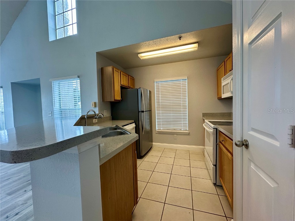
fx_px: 119
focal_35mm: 14
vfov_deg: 85.7
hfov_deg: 102.1
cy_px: 110
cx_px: 148
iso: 160
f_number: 2.2
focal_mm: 2.22
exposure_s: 1/120
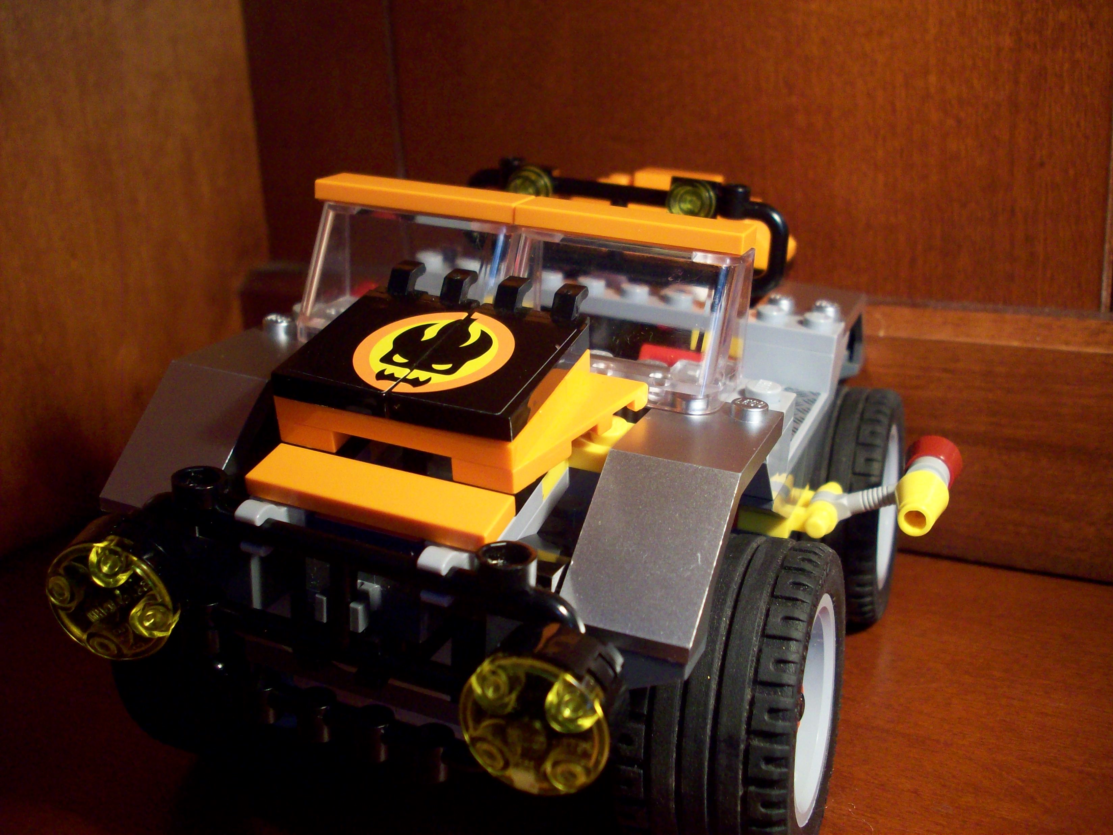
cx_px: 556
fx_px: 1190
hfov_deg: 50.1
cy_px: 418
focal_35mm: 37
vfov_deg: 38.7
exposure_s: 1/45
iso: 160
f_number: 2.8
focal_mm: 6.2
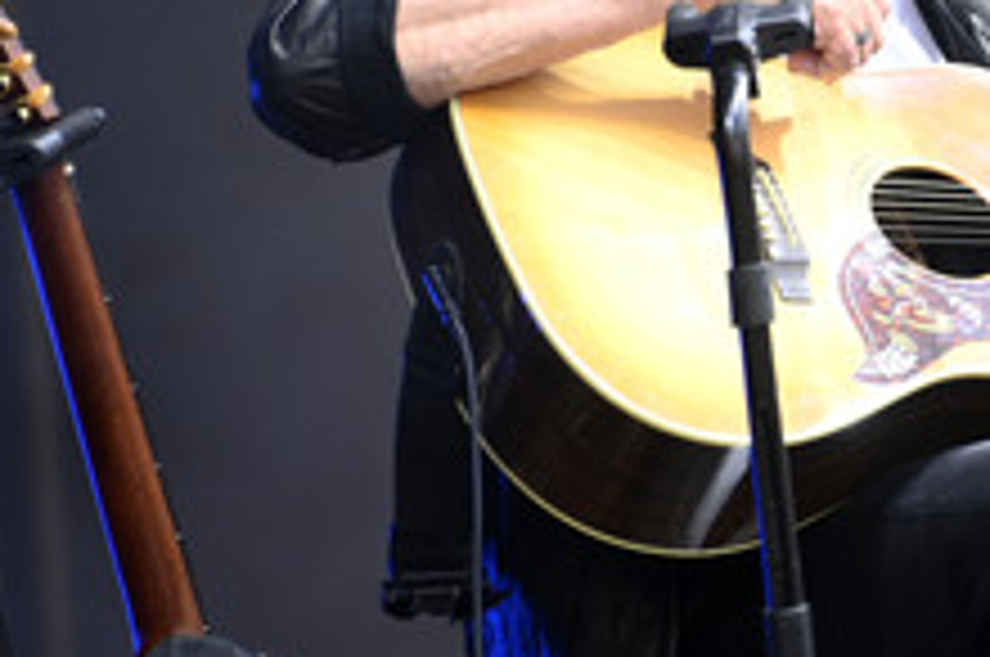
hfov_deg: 3.4
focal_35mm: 615
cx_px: 853
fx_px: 16888
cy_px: 90
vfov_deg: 2.2
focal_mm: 300
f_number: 5.6
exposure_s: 1/250
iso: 800
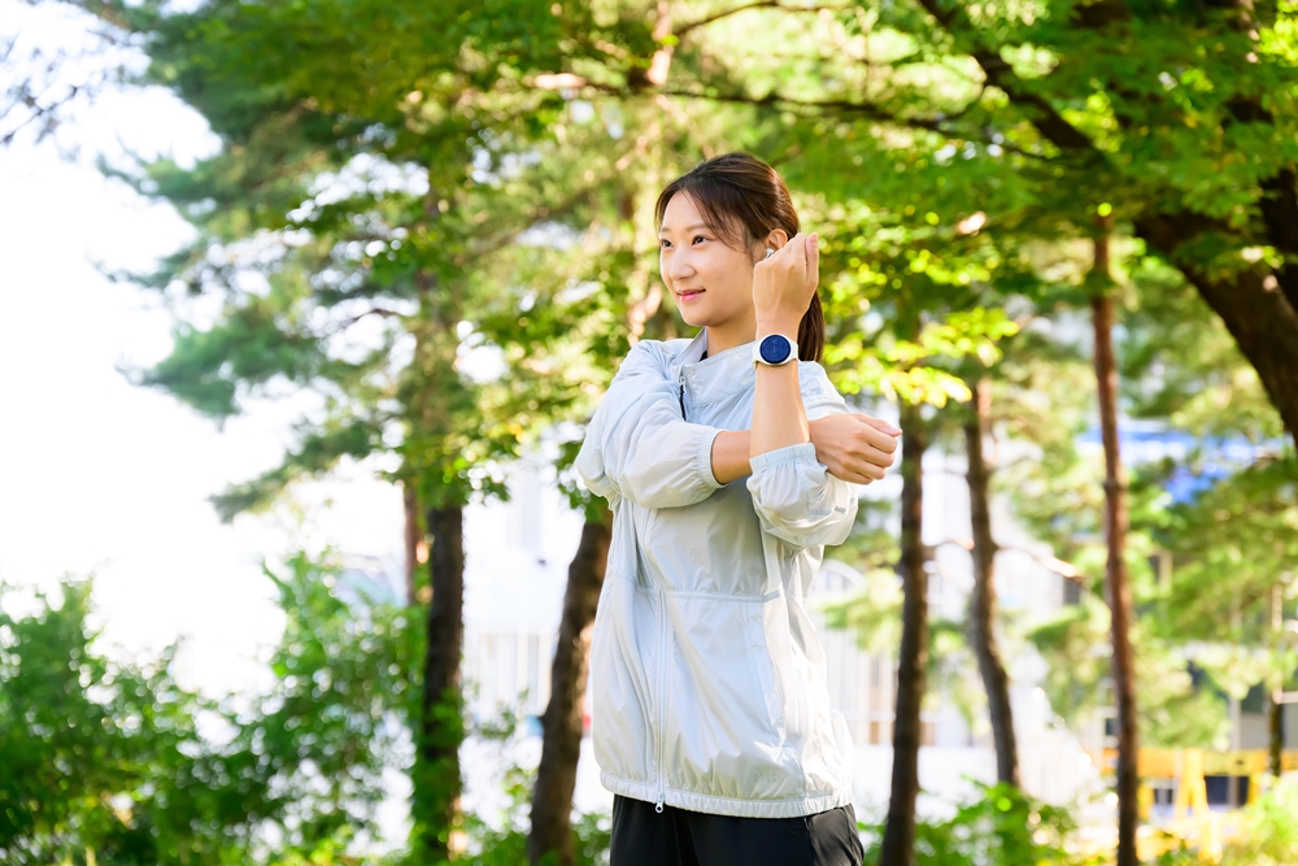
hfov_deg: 17.1
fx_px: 4327
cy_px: 433
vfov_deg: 11.4
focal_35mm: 120
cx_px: 649
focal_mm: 120
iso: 1600
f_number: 6.7
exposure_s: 1/250
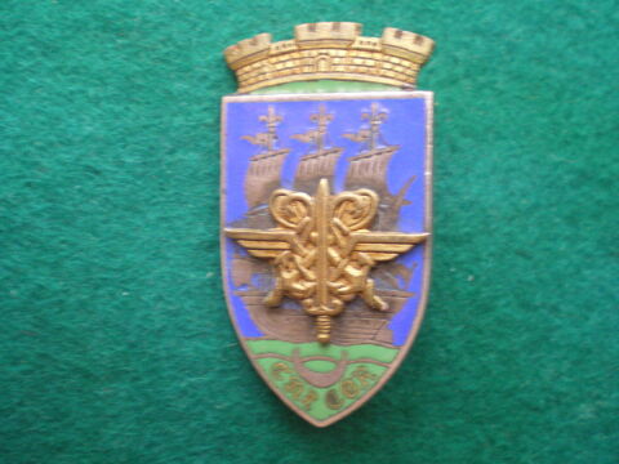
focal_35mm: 38
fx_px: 680
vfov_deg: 37.7
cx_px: 310
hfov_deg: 49.0
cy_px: 232
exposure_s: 1/10
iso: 400
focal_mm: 6.3
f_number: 3.1
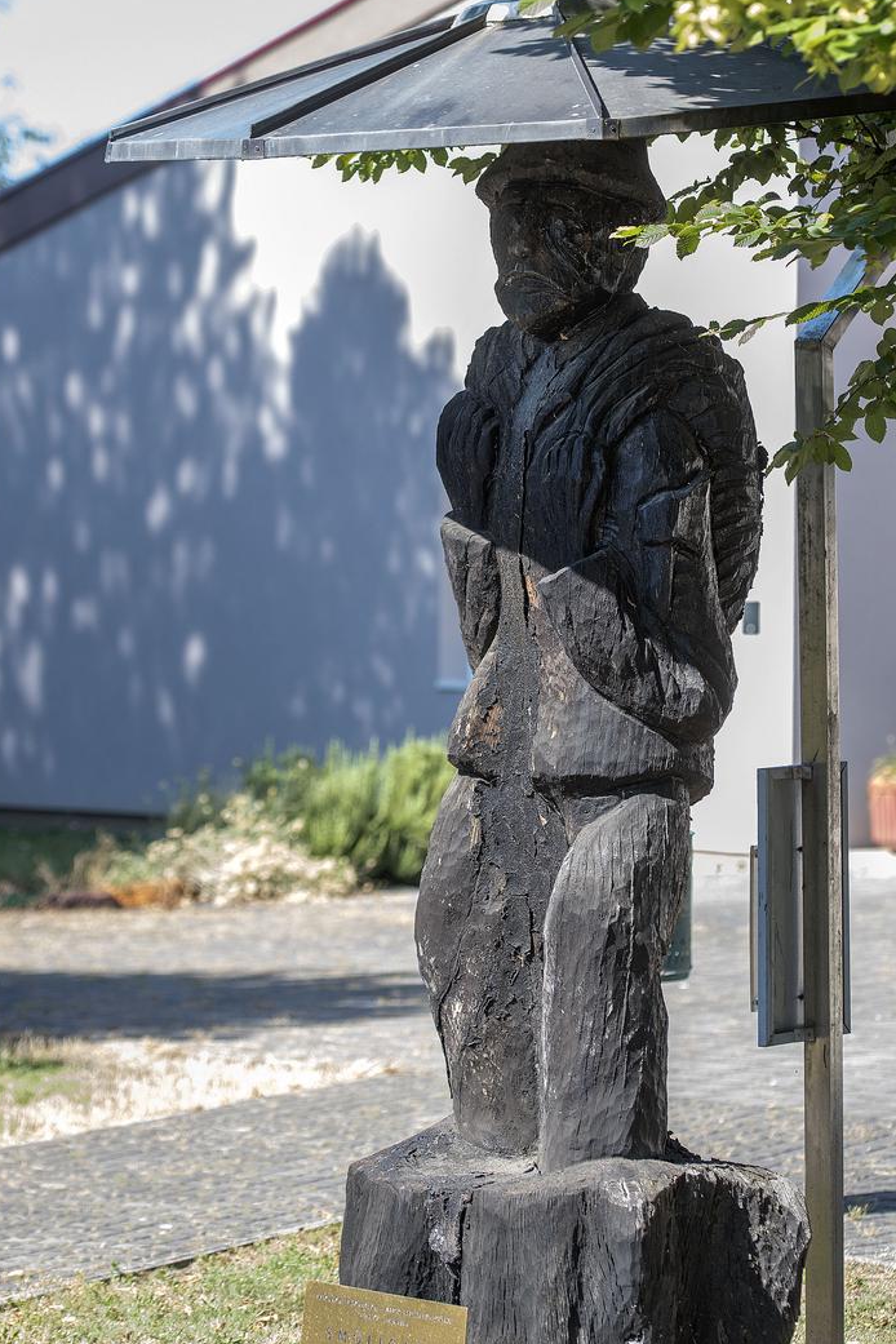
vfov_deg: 16.6
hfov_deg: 11.1
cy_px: 562
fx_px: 4592
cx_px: 469
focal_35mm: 123
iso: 200
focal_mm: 80
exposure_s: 1/250
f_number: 5
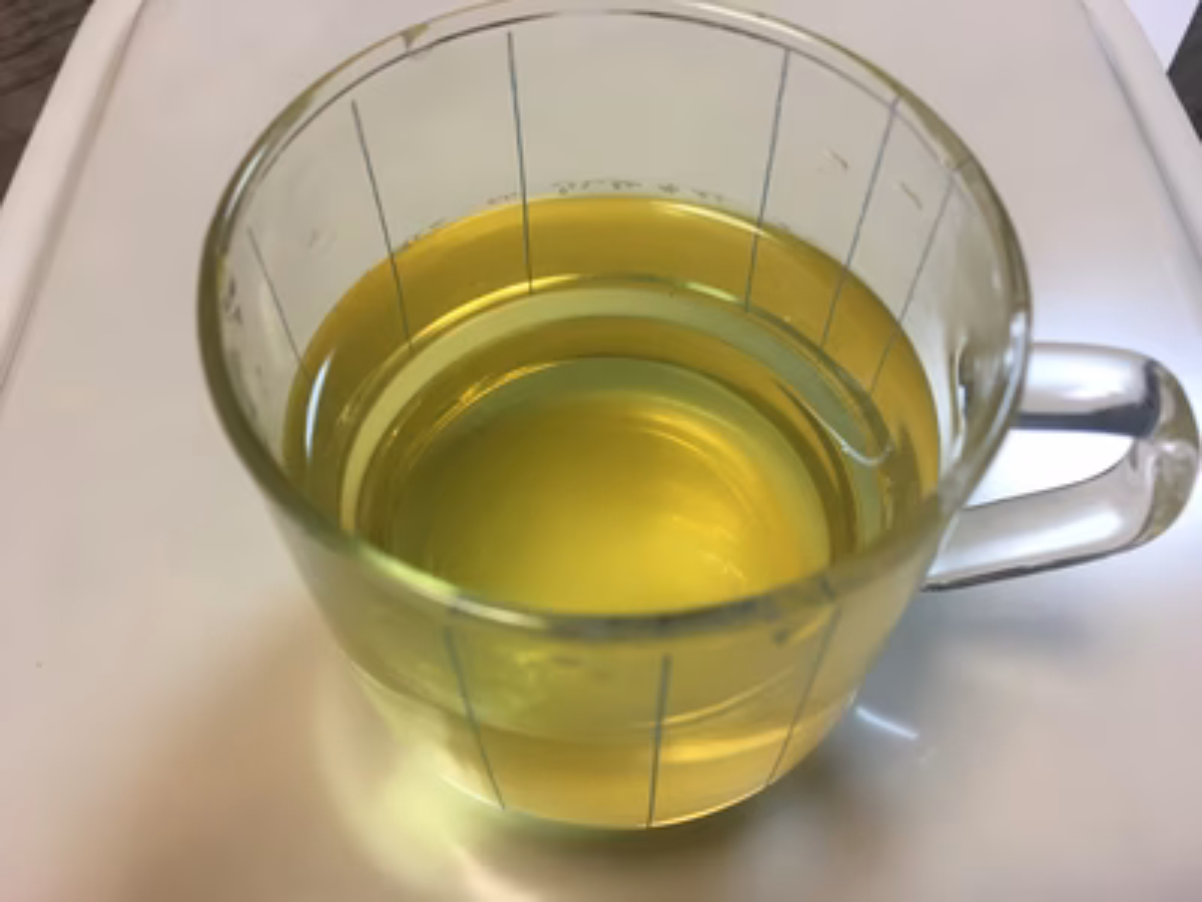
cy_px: 451
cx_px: 601
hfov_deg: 61.7
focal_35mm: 29
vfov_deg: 48.2
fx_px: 1007
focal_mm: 4.15
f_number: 2.2
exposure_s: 1/30
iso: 25
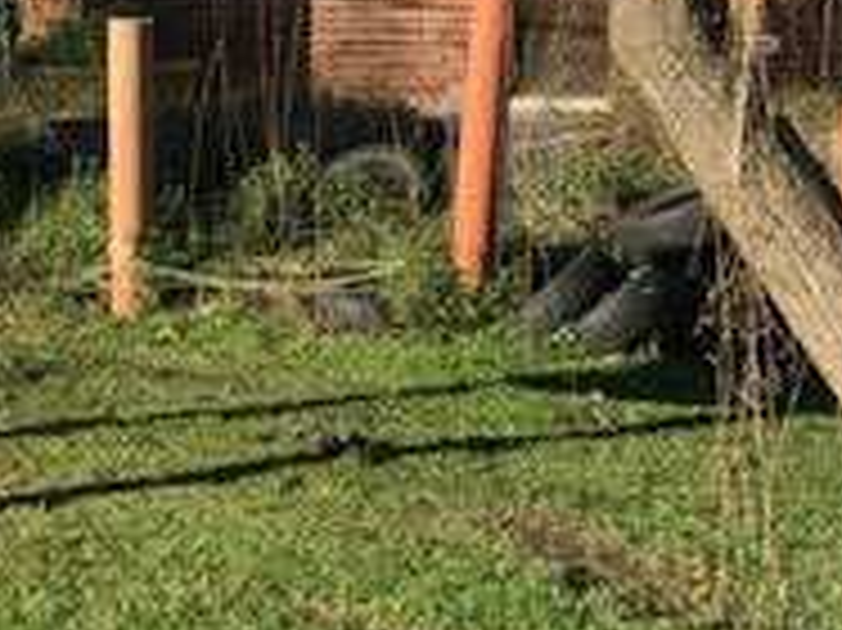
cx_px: 405
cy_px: 220
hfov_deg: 20.5
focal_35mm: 96
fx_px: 2334
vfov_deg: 15.4
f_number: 1.8
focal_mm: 3.99
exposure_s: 1/1408
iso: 20
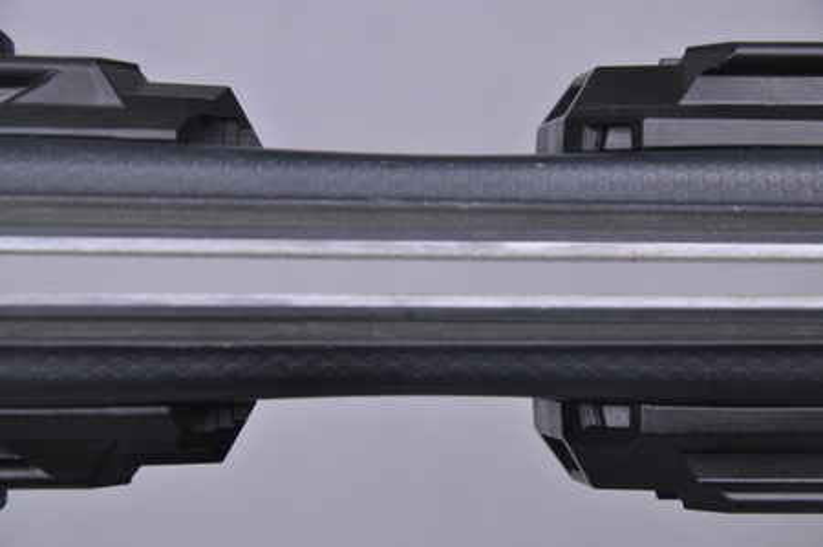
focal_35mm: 158
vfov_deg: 8.7
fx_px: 3597
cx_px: 412
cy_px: 274
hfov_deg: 13.1
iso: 3200
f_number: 9.5
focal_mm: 105
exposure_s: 1/125
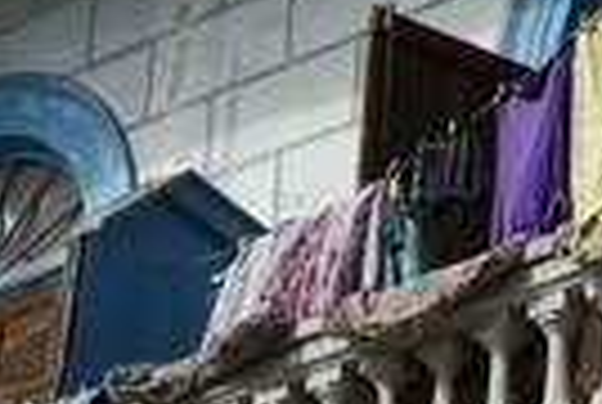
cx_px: 611
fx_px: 2883
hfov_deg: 11.8
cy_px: 346
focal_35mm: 172
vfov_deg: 8.0
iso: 200
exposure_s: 1/160
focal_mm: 55
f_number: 14
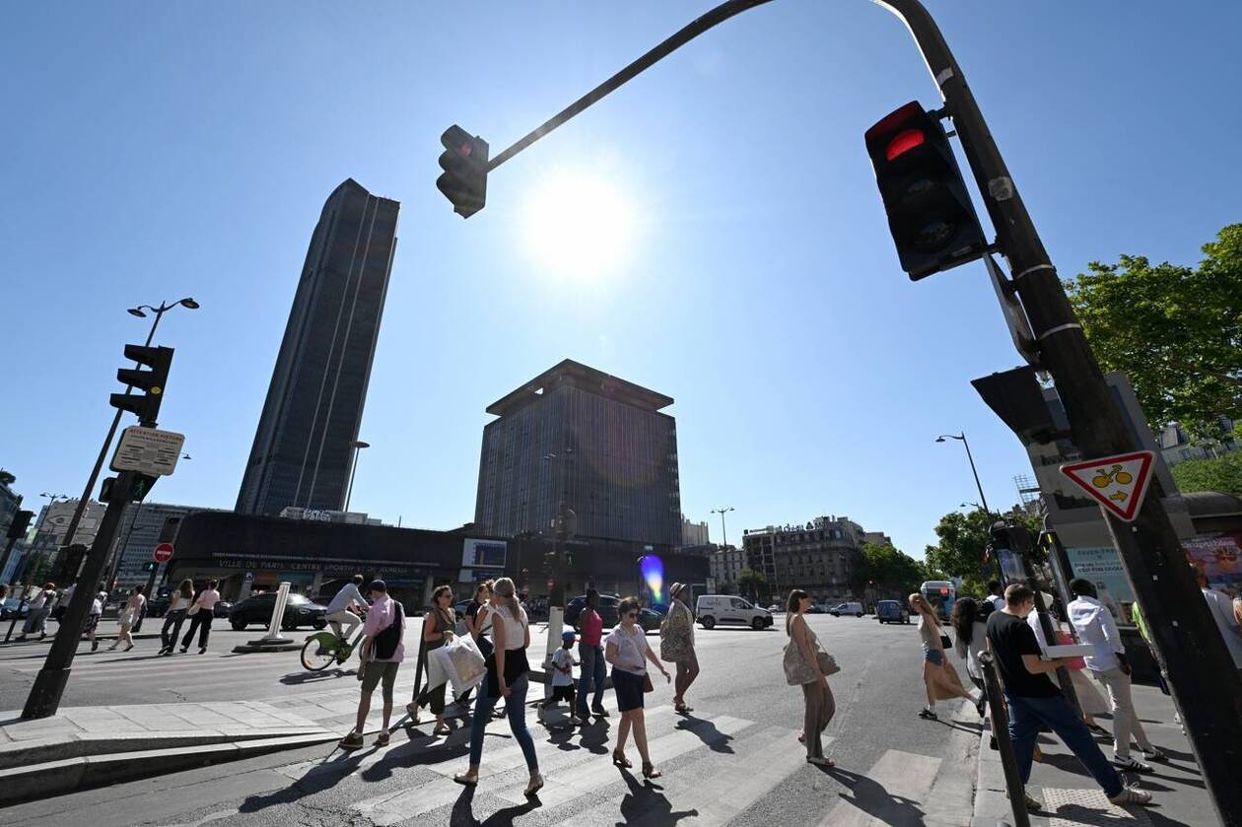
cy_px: 414
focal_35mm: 14
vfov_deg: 81.2
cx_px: 621
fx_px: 483
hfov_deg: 104.3
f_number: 10
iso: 400
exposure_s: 1/1000
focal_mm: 14
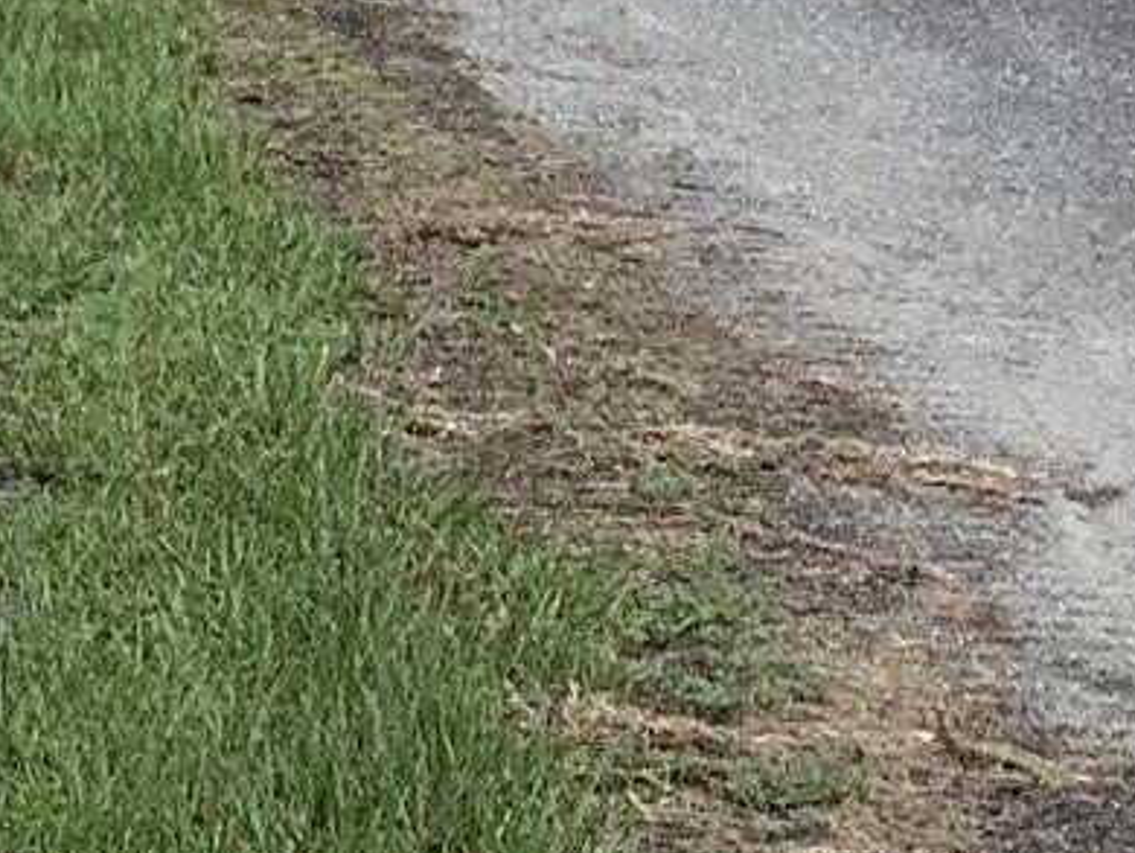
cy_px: -1651
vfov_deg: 6.8
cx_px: -416
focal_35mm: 200
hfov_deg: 9.7
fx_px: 6562
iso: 25
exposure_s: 1/2915
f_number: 1.8
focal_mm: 4.25
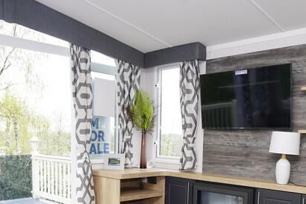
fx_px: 340
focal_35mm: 40
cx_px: 149
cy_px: 173
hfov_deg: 48.5
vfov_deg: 32.2
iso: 200
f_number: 6.3
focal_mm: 16
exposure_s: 1/60
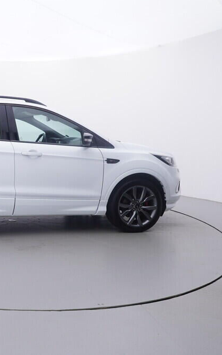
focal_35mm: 35
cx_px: -3
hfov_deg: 33.2
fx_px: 337
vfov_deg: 55.6
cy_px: 176
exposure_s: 1/80
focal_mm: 15
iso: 200
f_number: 5
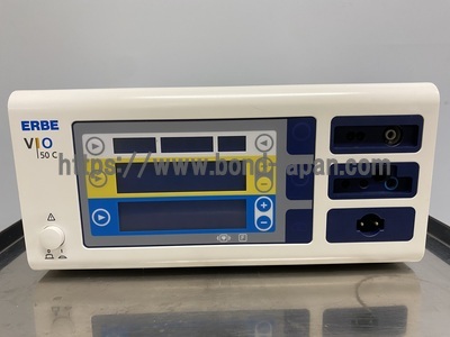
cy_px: 168
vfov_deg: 53.1
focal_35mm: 26
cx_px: 225
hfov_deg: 67.3
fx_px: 338
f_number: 1.8
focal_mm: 4.25
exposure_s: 1/60
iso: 80
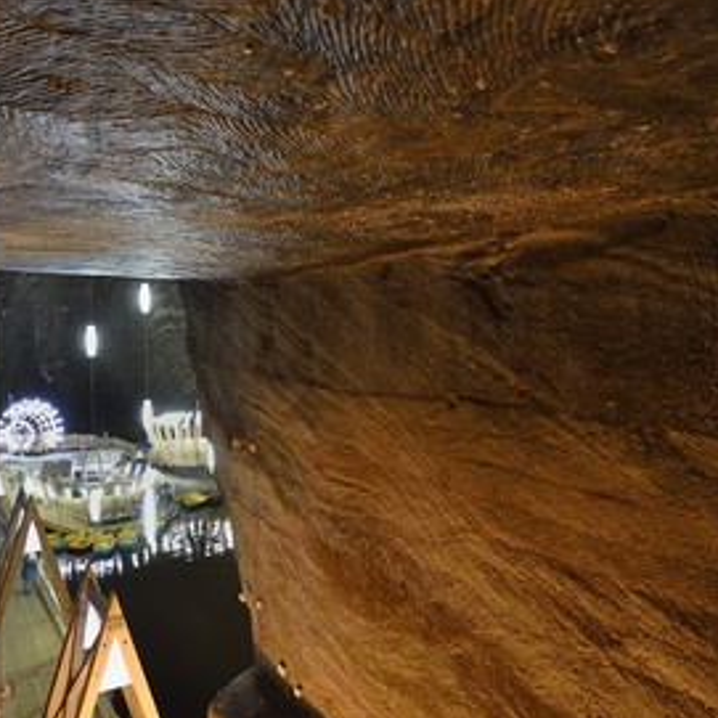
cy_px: 358
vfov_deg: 62.9
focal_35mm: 25
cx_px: 223
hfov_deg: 61.0
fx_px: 587
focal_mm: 19
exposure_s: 1/6
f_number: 9
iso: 4000
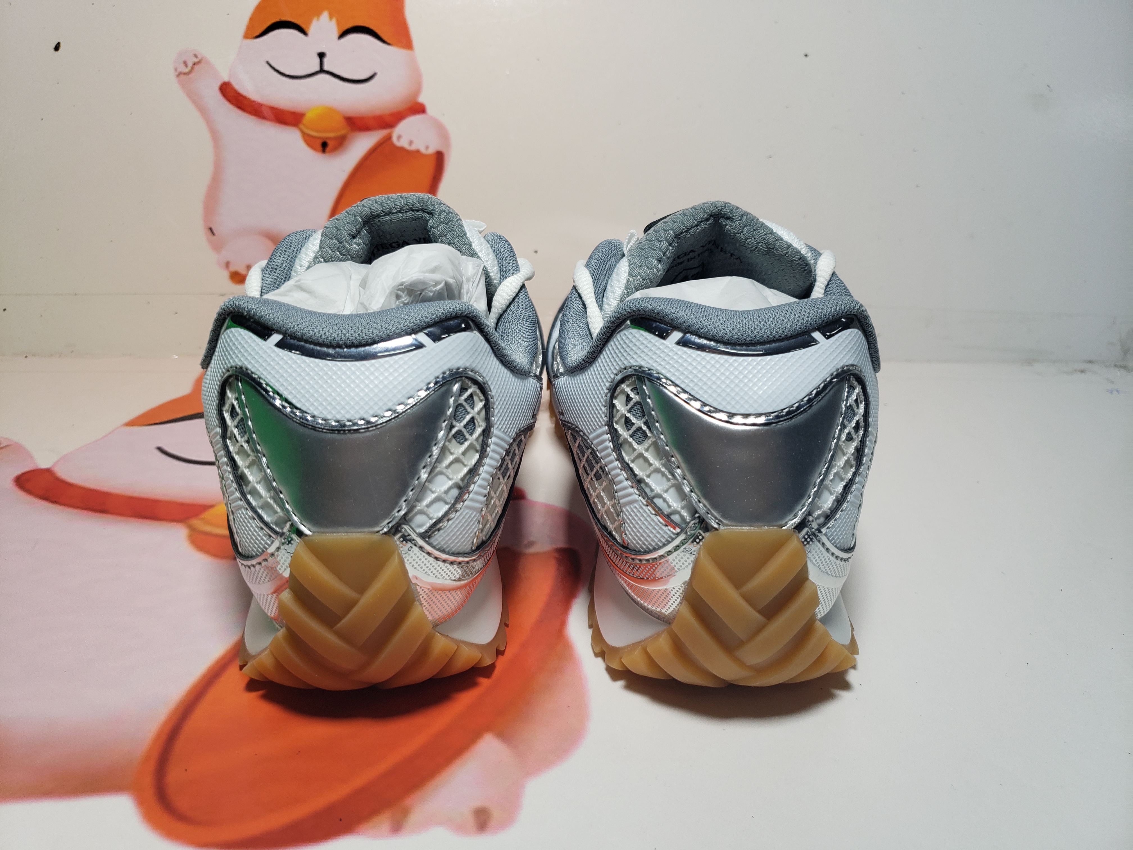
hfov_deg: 67.3
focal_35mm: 26
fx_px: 851
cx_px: 566
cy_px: 425
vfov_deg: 53.1
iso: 50
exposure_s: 1/612
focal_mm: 4.3
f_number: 1.5
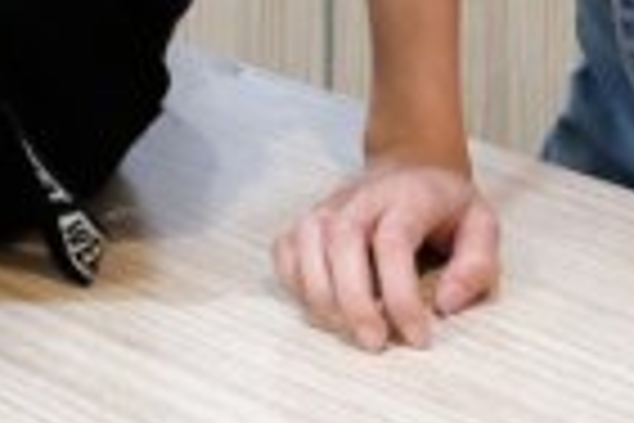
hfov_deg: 12.0
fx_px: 2994
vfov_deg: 7.4
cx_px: 94
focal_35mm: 170
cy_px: -688
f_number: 4
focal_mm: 20.1
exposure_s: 1/250
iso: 12800
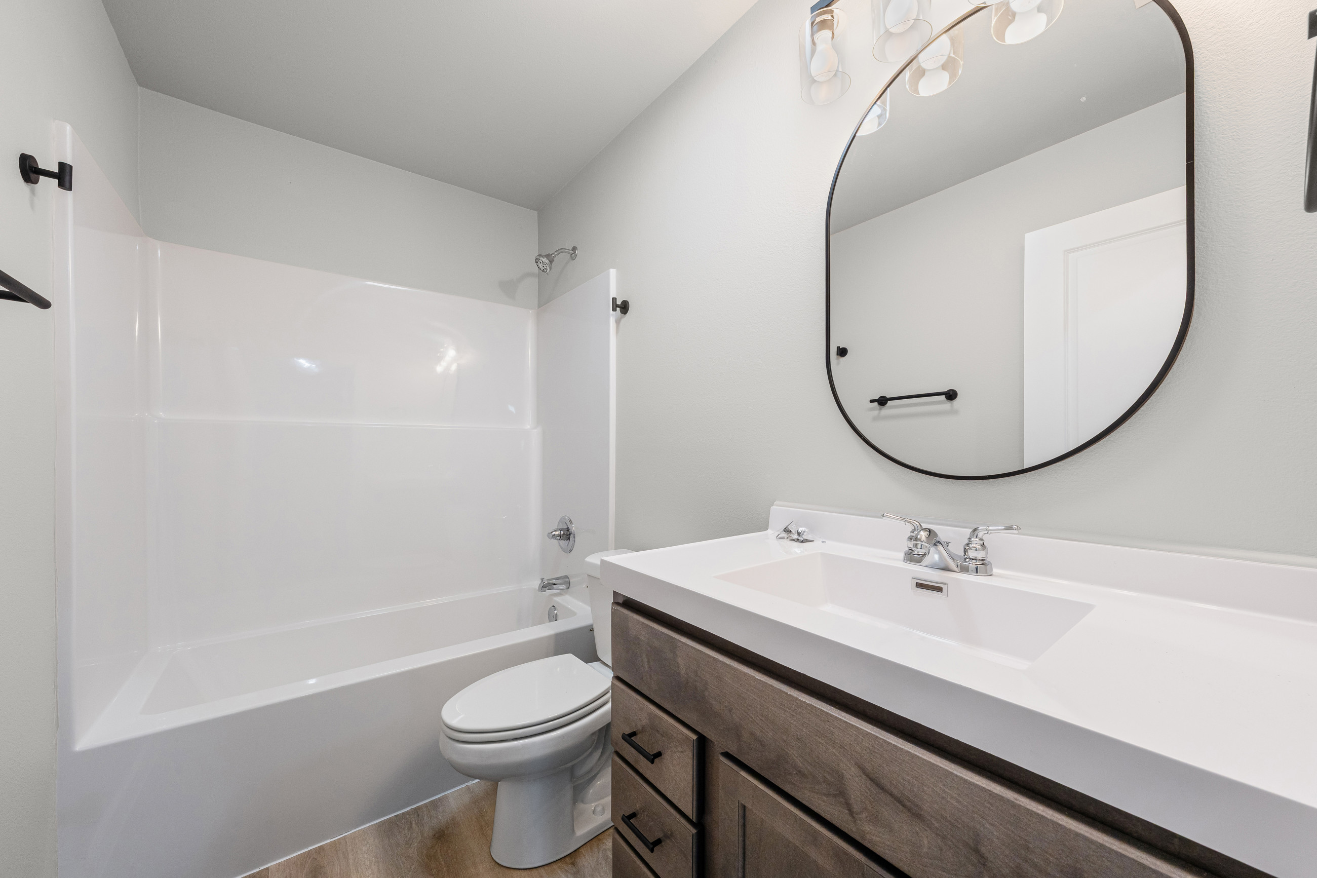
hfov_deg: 108.3
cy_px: 439
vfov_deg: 85.4
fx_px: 476
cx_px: 658
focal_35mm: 13
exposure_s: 1/20
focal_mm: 13
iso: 640
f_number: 11
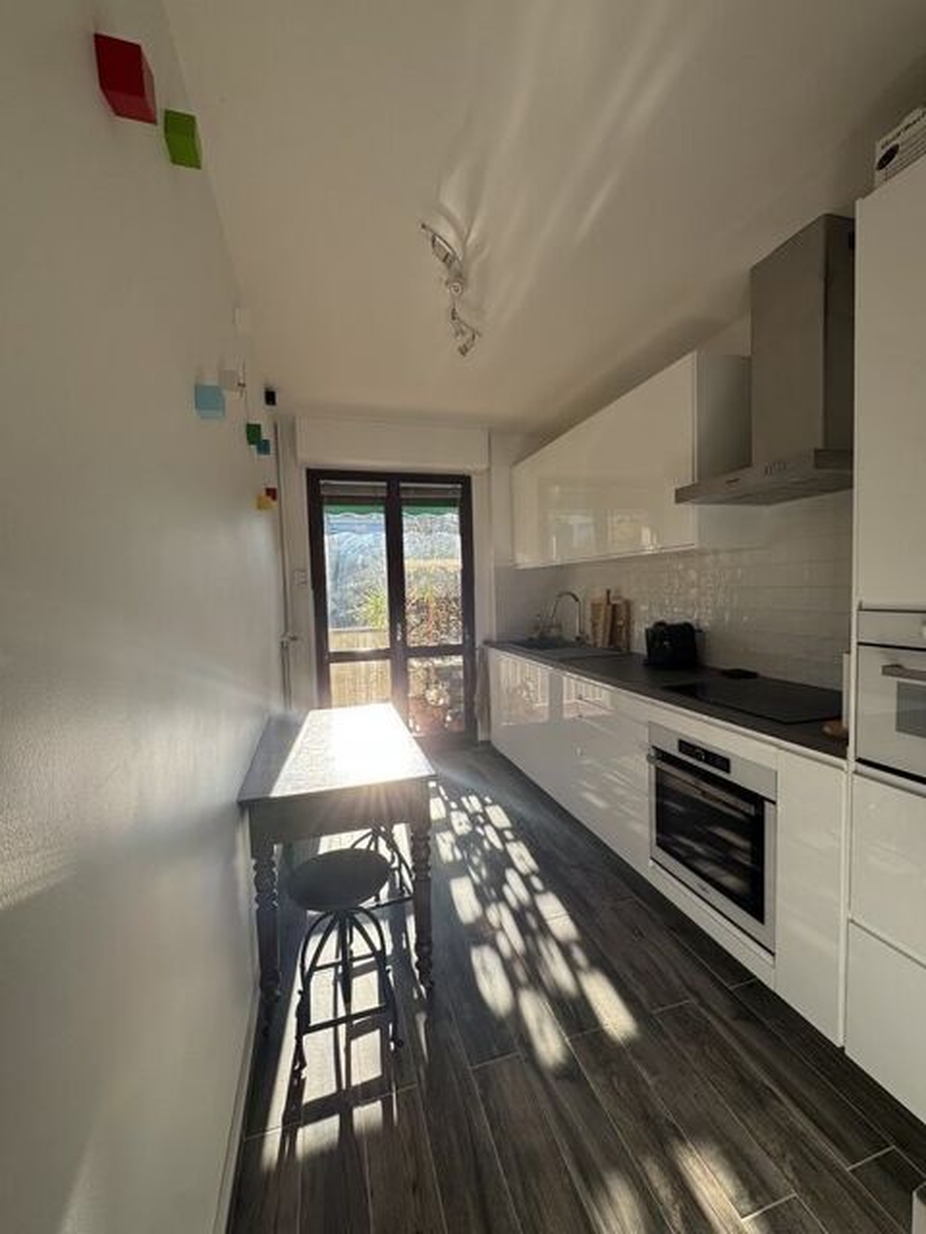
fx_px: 499
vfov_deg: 102.1
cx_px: 463
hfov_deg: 85.7
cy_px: 617
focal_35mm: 14
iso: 40
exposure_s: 1/492
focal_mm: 2.22
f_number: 2.2
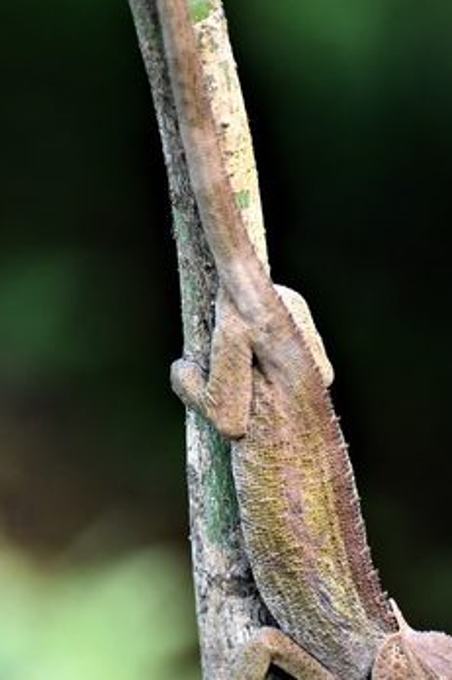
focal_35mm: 337
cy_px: 329
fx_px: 6353
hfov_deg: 4.1
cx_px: 243
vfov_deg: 6.1
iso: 900
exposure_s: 1/125
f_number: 4.8
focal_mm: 130
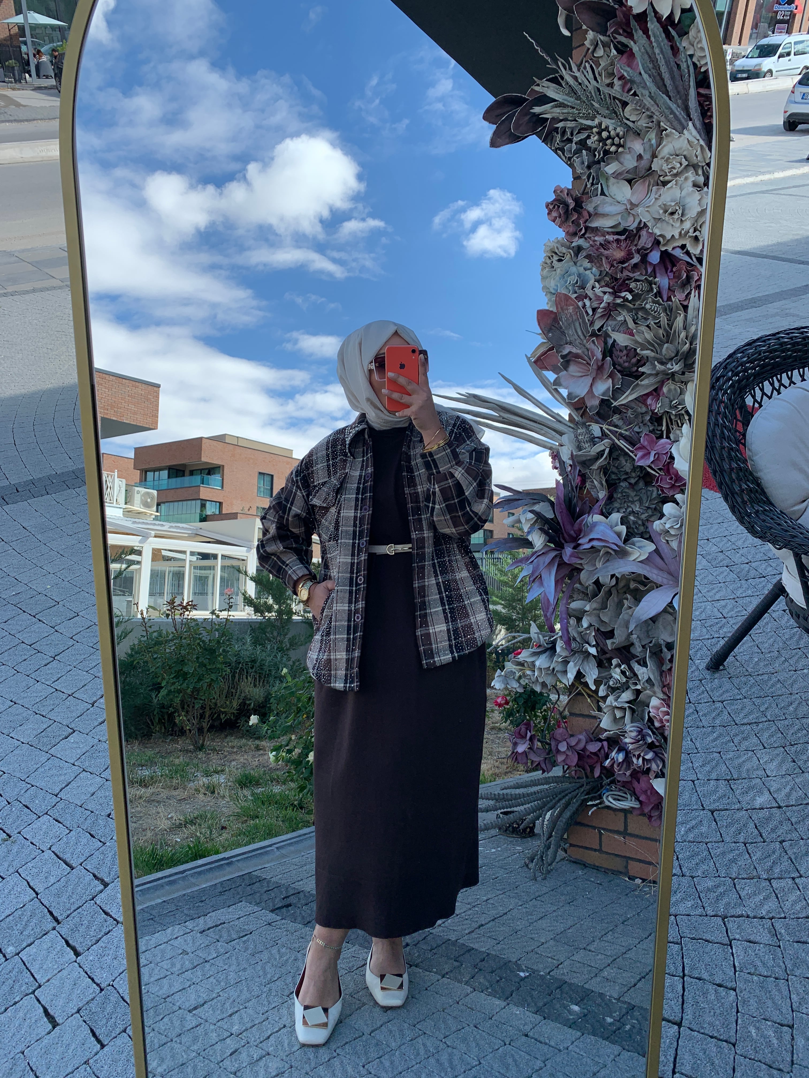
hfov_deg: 53.1
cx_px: 404
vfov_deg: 67.3
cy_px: 539
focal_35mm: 26
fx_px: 810
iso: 25
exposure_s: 1/1136
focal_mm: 4.25
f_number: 1.8
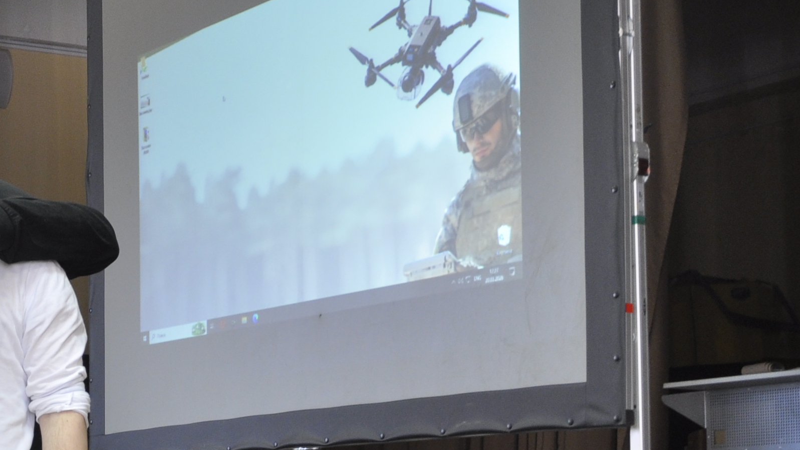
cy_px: 512
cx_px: -129
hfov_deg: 25.4
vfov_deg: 15.4
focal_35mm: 76
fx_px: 1612
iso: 400
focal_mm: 18
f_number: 4.5
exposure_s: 1/20
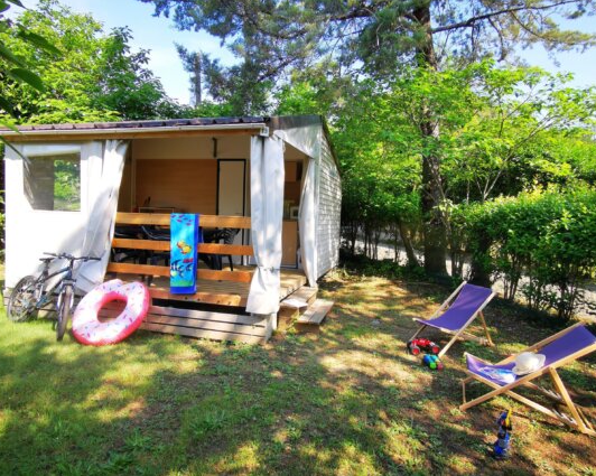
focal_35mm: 21
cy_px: 238
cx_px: 302
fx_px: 370
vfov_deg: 65.5
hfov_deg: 77.7
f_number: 2.2
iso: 50
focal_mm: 2.35
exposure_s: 1/258
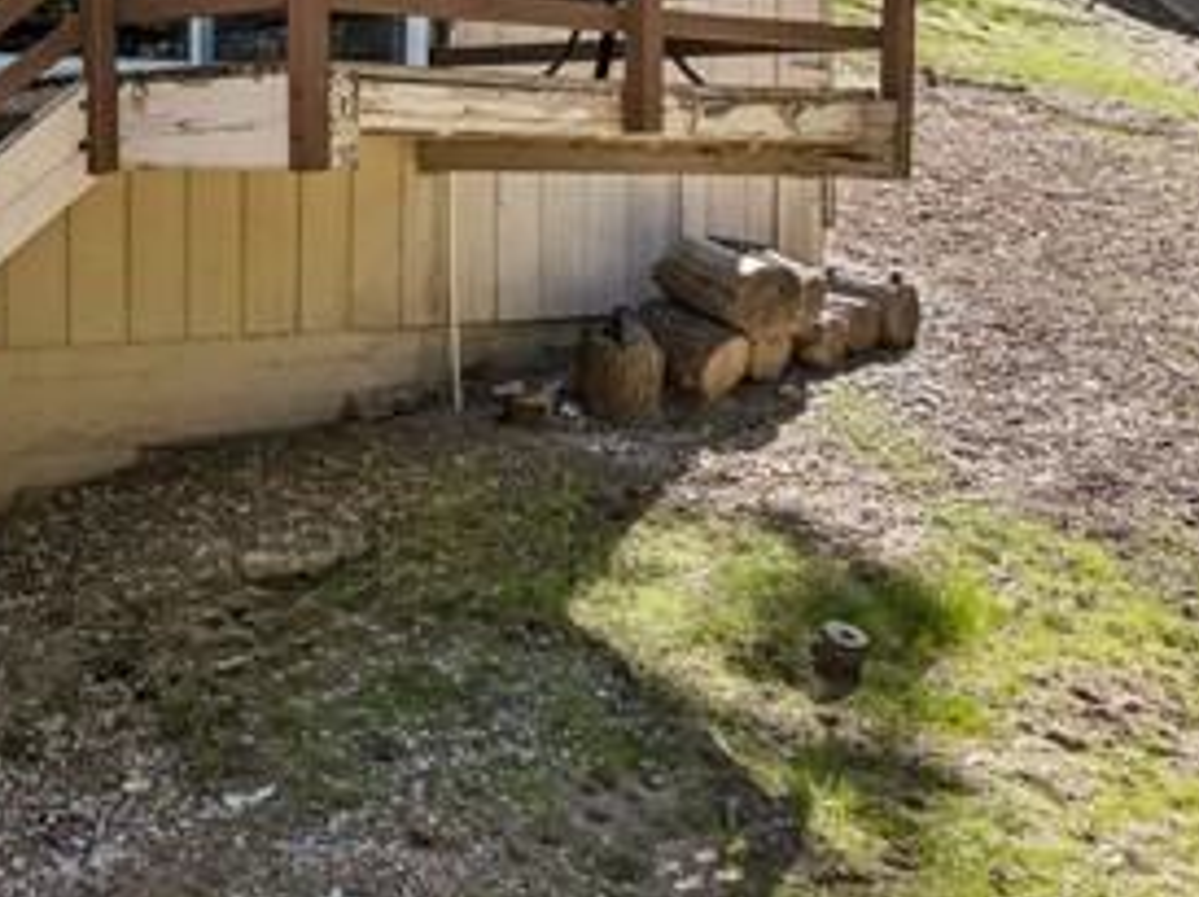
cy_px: 133
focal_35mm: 56
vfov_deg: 25.4
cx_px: -61
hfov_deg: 31.2
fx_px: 1938
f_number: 2.8
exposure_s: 1/20
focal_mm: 12.3
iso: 100
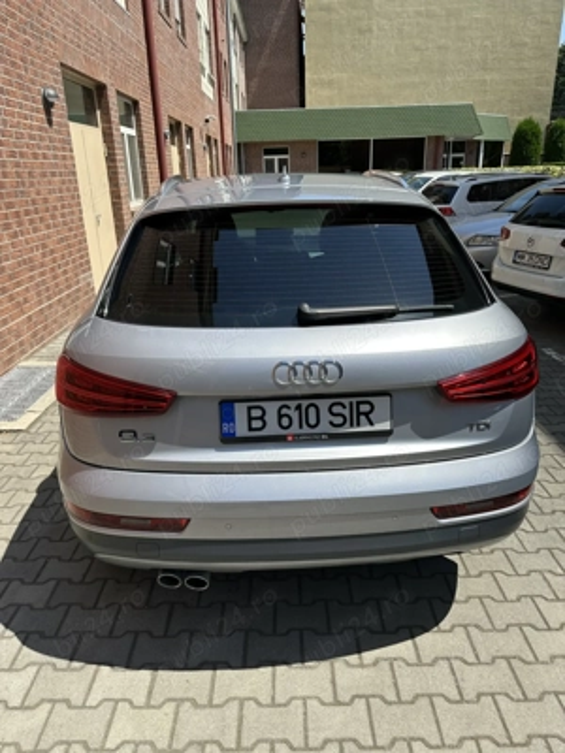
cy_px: 376
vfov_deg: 71.6
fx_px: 522
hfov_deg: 56.8
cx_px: 282
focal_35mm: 24
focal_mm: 6.86
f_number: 1.78
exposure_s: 1/3472
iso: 80
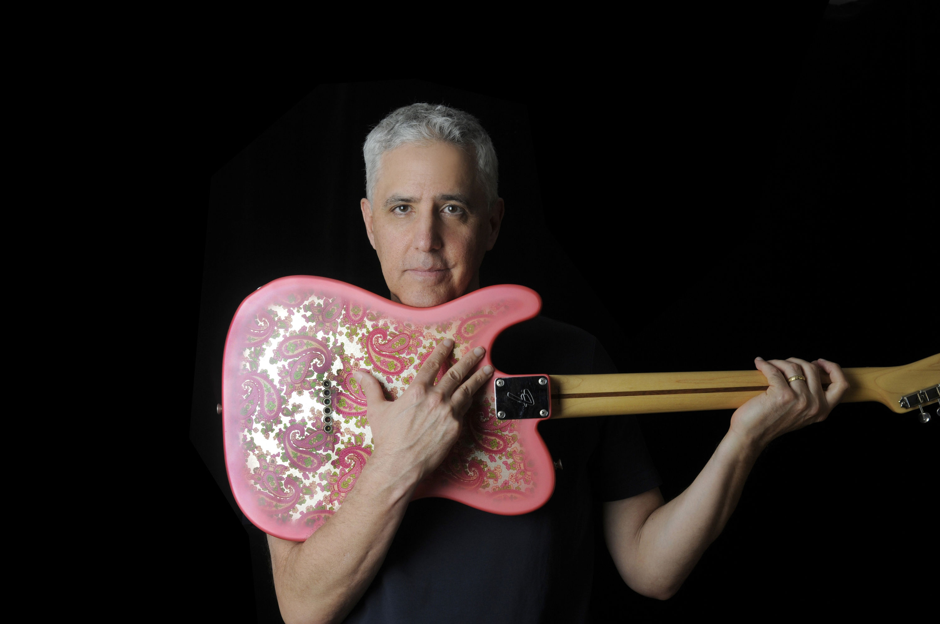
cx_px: 470
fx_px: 1330
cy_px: 312
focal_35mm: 51
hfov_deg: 38.9
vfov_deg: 26.4
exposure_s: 1/60
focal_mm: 34
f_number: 7.1
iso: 200
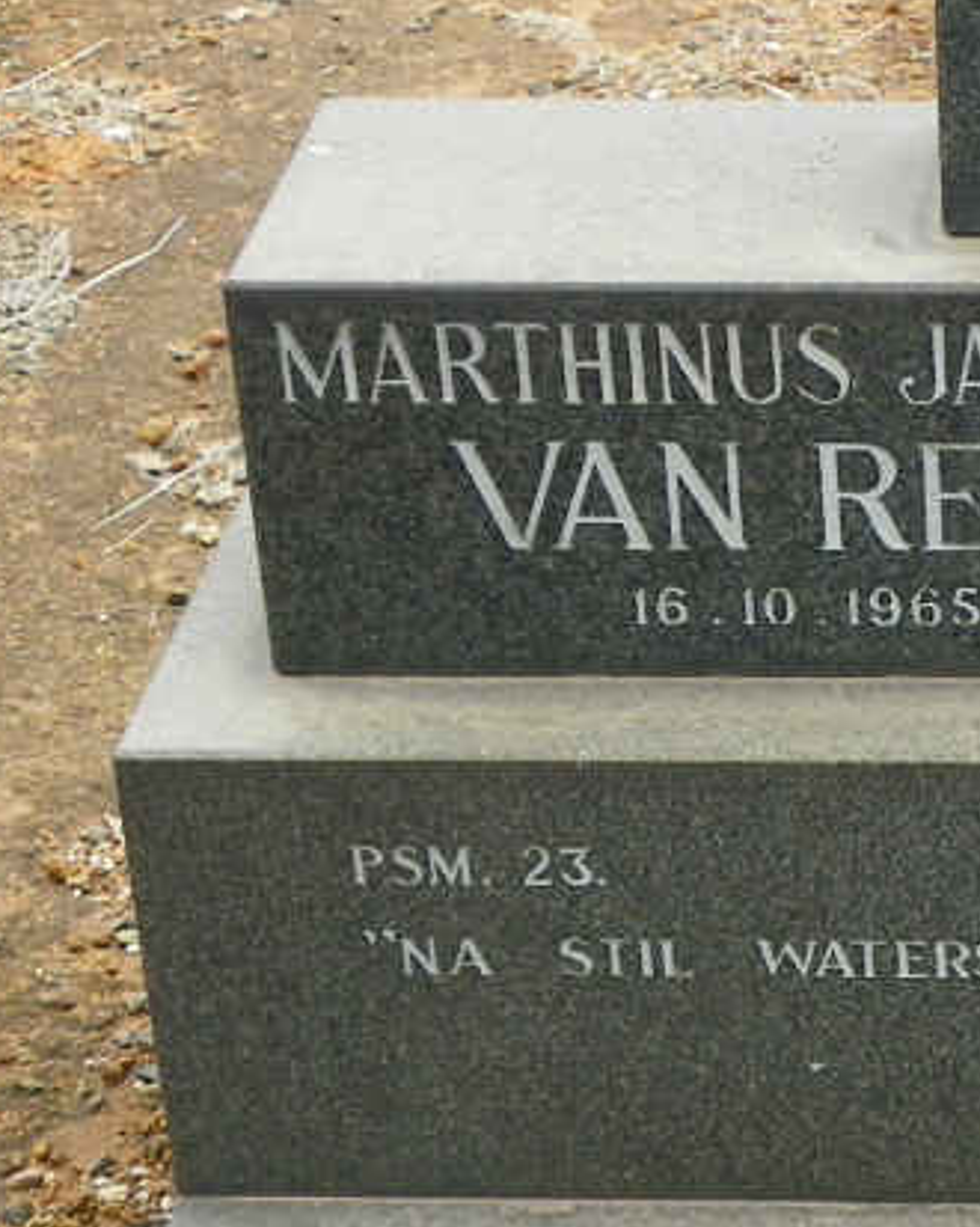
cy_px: 808
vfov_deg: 15.7
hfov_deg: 12.3
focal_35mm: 122
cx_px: 1194
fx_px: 4426
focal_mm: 7.6
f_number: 3.2
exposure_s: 1/160
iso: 64
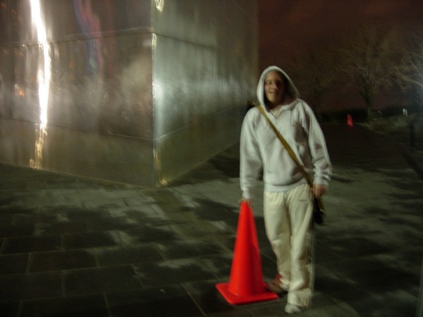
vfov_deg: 37.7
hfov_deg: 49.0
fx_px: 464
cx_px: 212
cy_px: 158
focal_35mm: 38
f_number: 2.8
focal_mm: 7.8
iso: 200
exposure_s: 1/1.6
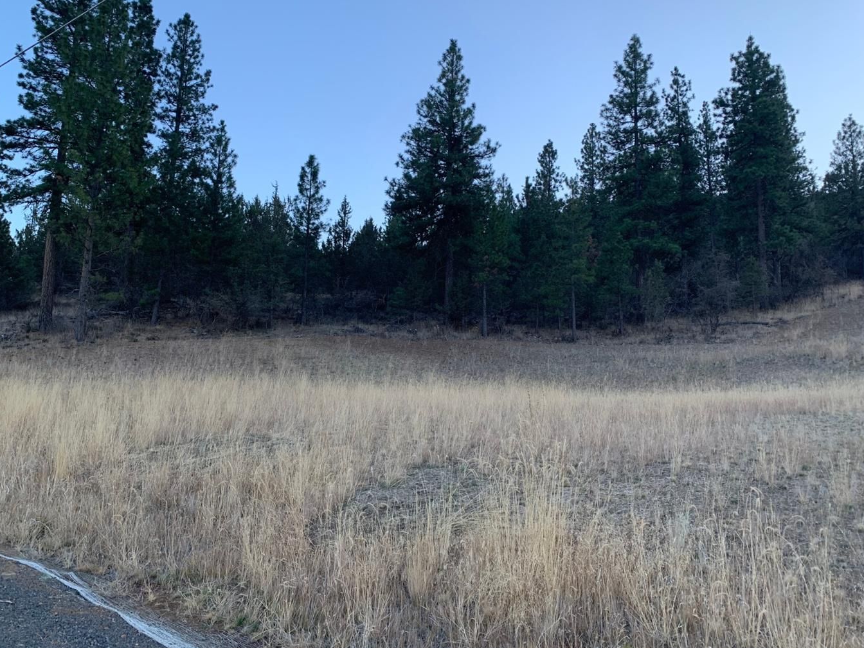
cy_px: 289
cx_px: 395
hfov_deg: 61.6
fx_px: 724
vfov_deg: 48.1
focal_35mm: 29
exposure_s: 1/417
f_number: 1.8
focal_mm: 4.25
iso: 25
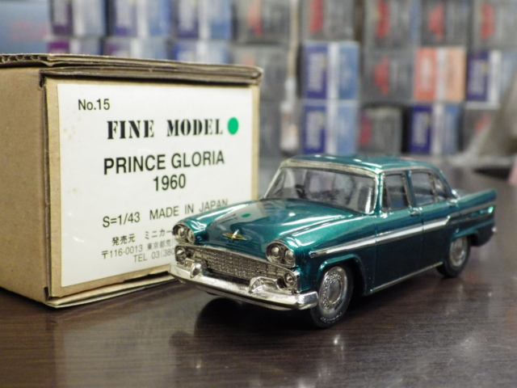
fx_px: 747
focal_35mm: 50
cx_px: 258
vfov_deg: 29.1
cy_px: 194
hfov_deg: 38.2
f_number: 3.8
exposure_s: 1/30
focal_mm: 9
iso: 800
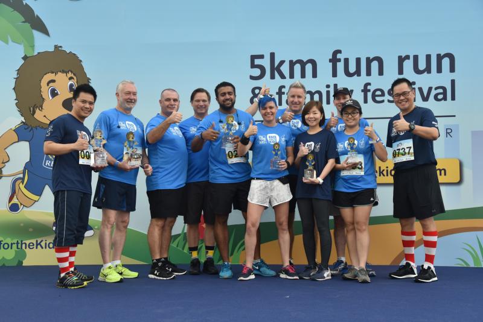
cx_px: 242
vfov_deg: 29.3
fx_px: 617
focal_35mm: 46
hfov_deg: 42.7
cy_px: 161
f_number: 5.6
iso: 1250
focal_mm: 46
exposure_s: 1/125
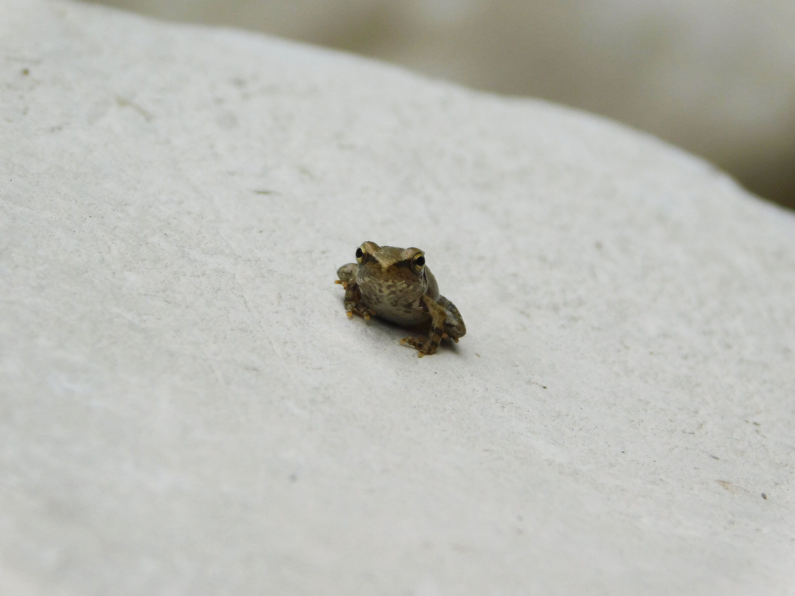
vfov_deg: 4.4
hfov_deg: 5.9
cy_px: 298
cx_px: 398
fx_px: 7717
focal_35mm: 336
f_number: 5.8
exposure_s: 1/250
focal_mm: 59.7
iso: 125
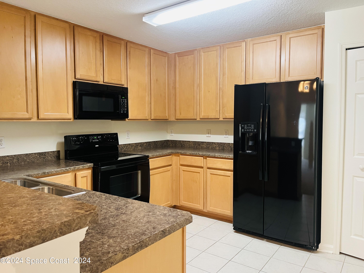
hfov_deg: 67.3
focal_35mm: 26
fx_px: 273
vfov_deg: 53.1
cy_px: 136
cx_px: 182
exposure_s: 1/60
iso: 250
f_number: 1.6
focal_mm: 5.1
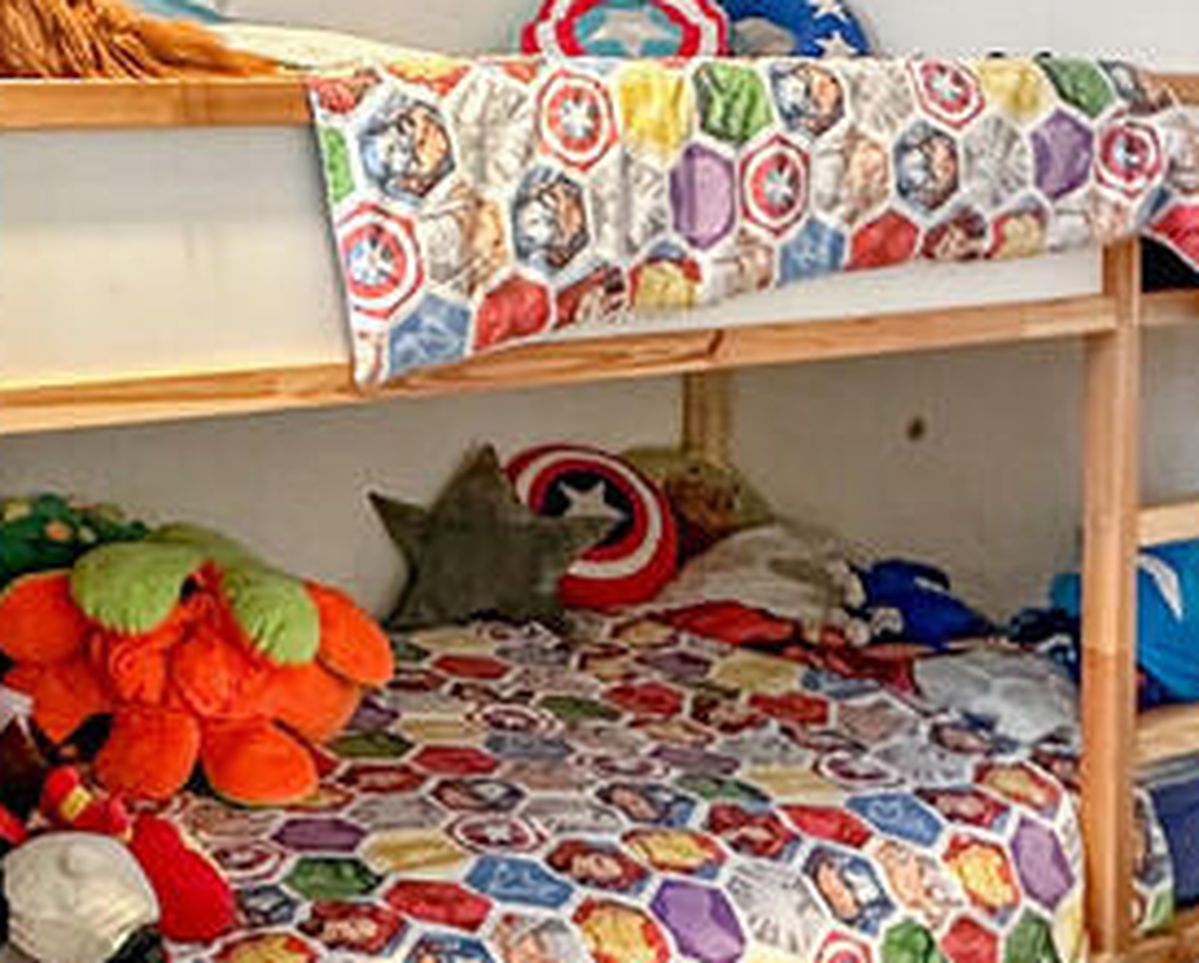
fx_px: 1812
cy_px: 363
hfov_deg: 31.7
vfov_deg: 29.6
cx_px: -171
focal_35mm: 51
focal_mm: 2.22
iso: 500
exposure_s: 1/50
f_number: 2.2
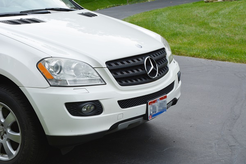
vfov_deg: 19.7
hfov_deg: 29.2
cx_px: 123
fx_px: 471
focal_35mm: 69
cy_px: 82
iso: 160
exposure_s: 1/250
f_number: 8
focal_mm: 46
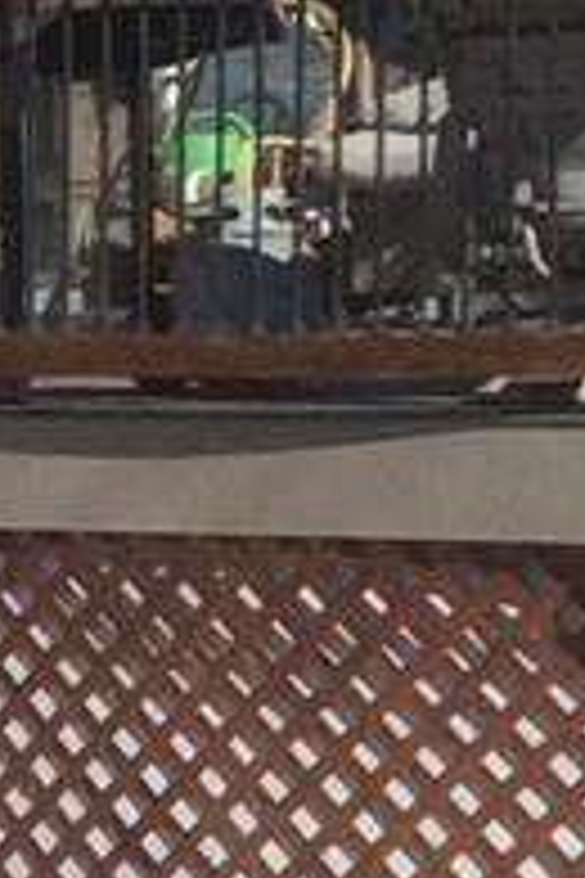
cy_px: 603
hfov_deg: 4.8
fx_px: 6434
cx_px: -1602
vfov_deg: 7.8
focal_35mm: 264
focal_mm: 3.3
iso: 25
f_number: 2.4
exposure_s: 1/2203
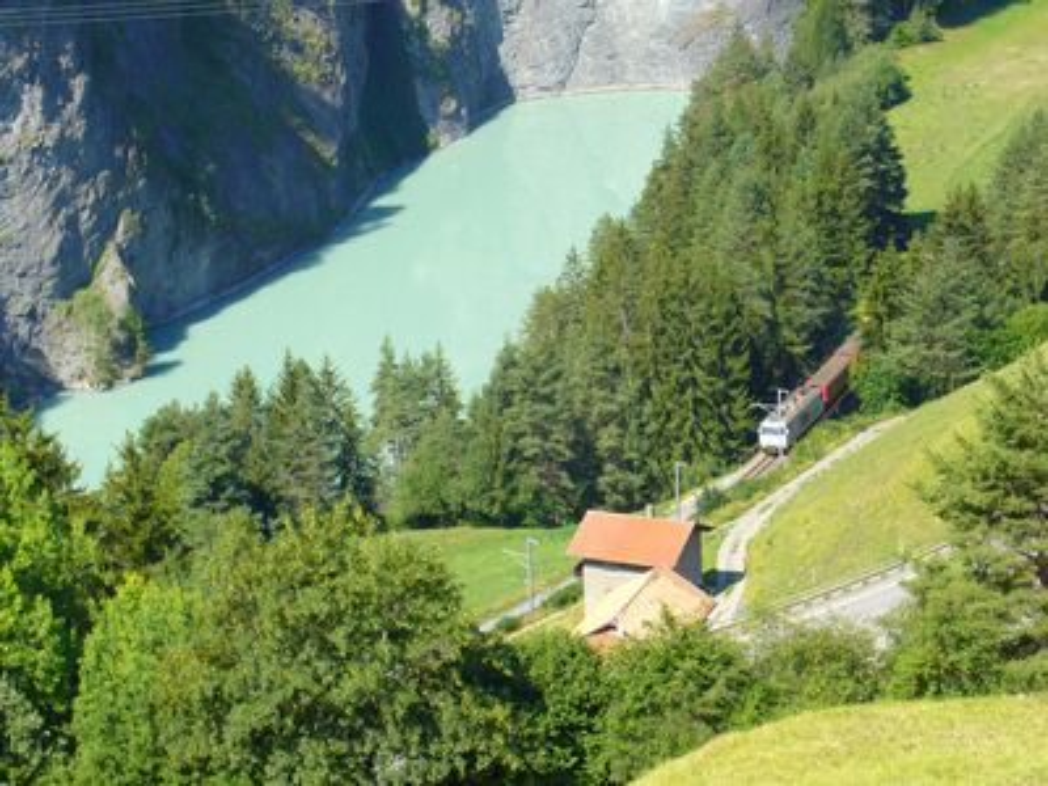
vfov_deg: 14.1
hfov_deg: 18.7
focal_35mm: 105
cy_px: 393
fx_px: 3179
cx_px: 524
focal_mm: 17.4
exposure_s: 1/250
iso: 100
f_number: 5
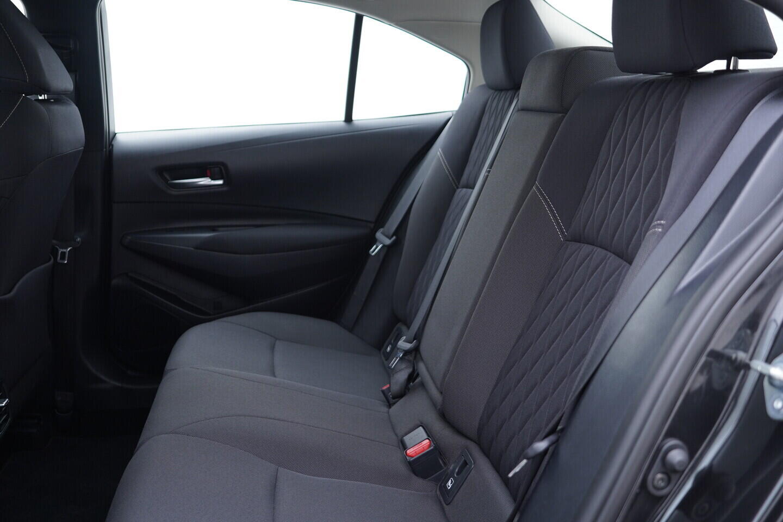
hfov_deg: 53.1
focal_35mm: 36
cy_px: 261
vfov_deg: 36.9
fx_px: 783
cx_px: 392
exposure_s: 1/40
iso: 200
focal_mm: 24
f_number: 2.8
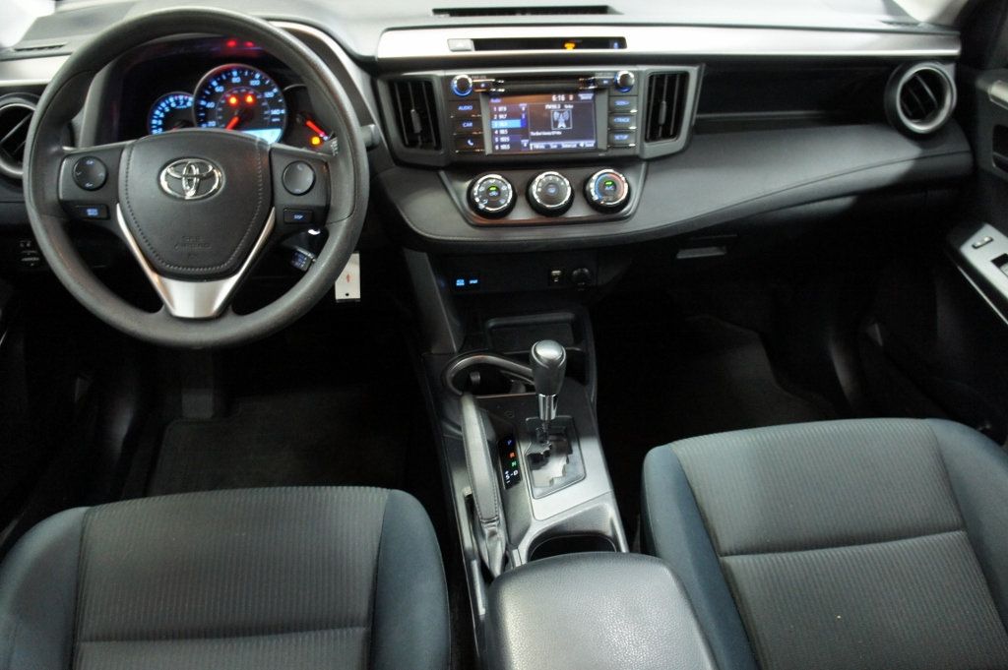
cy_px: 335
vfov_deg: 47.9
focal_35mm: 27
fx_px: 755
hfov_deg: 67.4
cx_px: 504
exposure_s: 1/20
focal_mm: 18
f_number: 3.5
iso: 1600
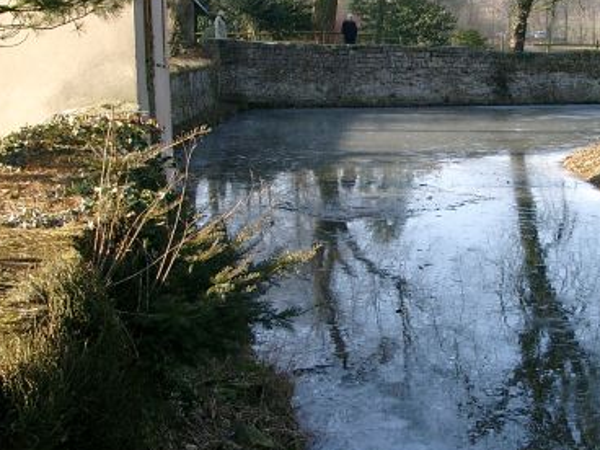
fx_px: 1283
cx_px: 443
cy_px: 129
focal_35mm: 74
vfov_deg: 19.8
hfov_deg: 26.0
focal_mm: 7.13
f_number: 4
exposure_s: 1/129
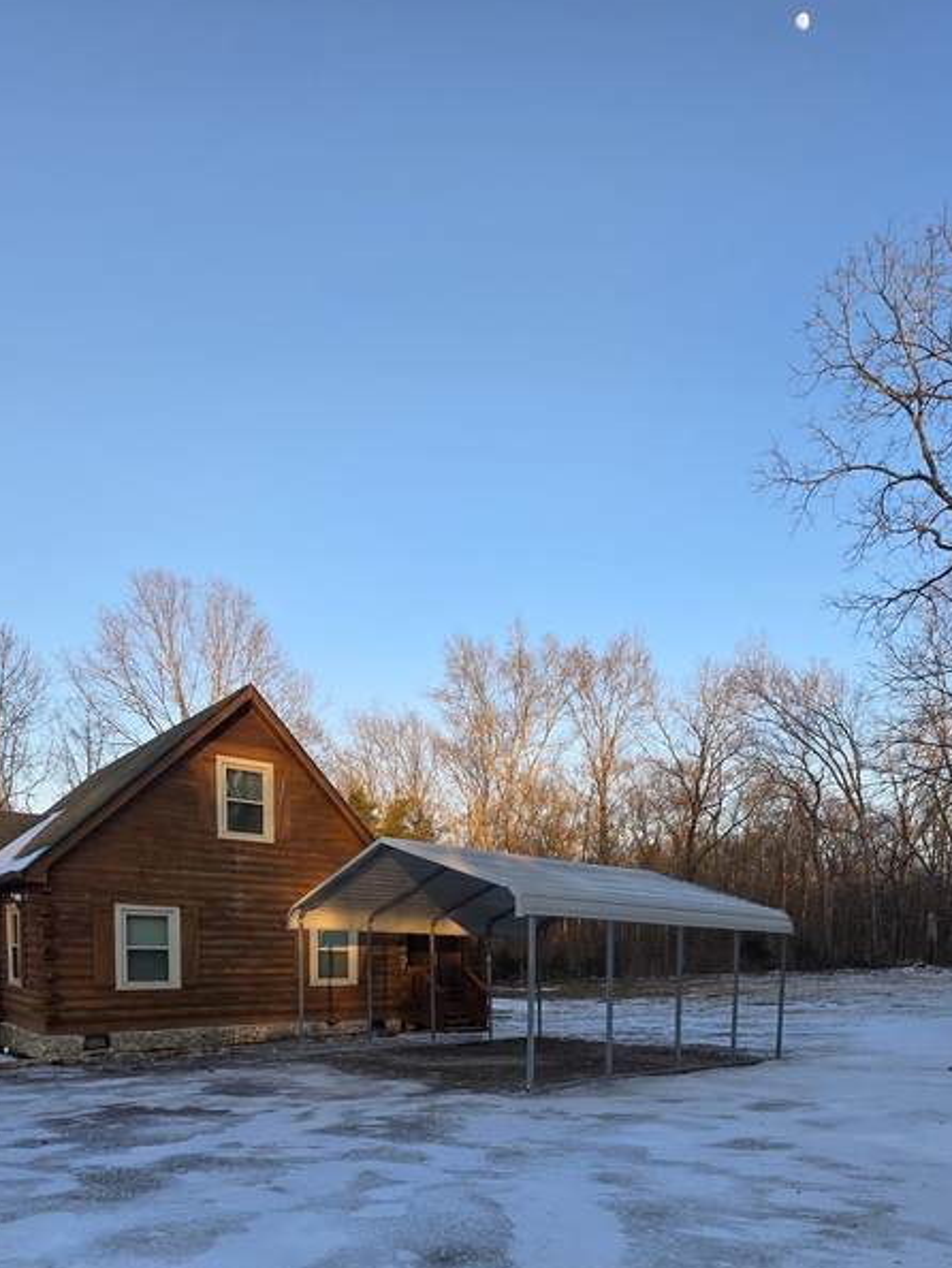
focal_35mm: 21
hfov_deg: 63.4
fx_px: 769
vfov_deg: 71.2
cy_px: 1010
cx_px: 512
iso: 40
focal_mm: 2.2
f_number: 1.9
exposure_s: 1/398
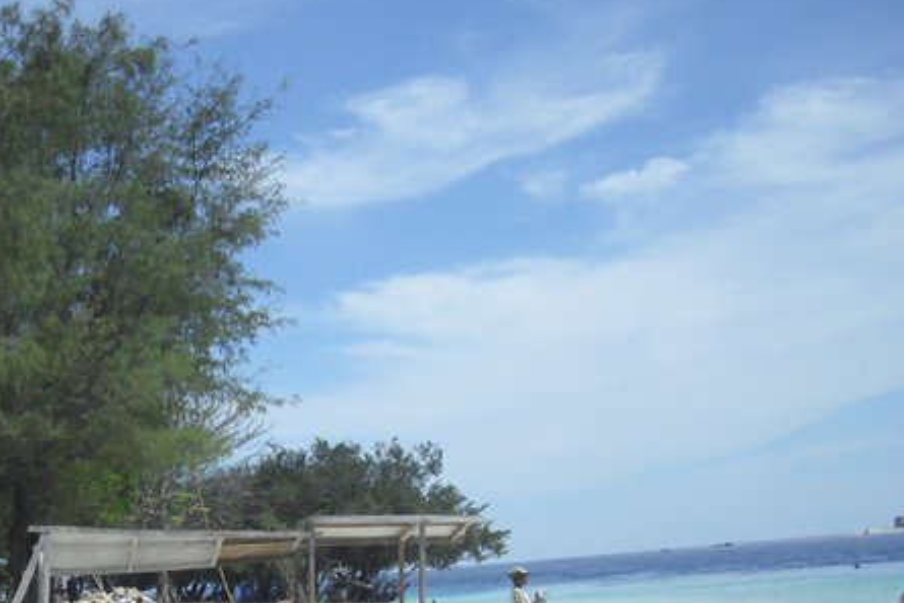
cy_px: 514
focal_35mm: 71
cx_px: 205
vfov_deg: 18.9
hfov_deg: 28.0
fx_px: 1783
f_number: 8
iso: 100
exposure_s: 1/400
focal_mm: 6.2
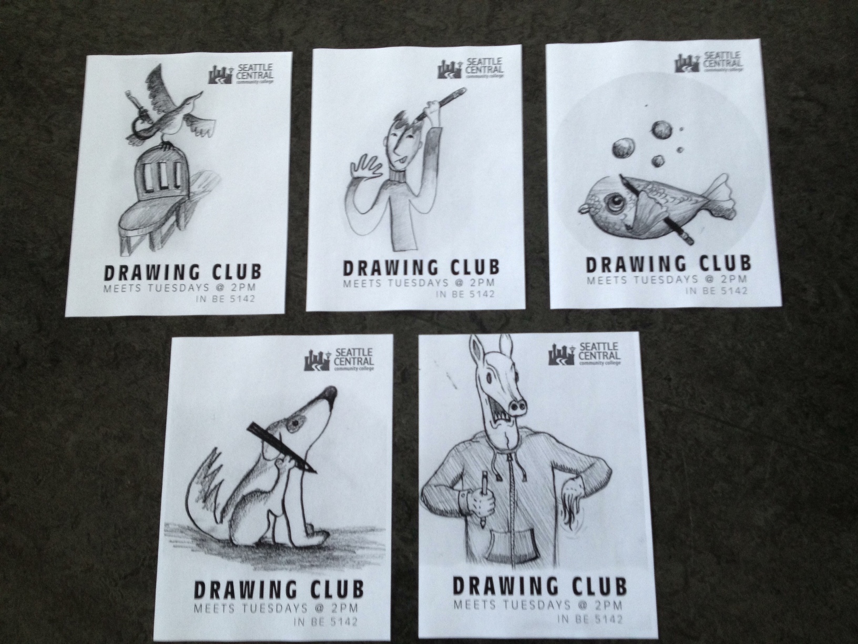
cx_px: 429
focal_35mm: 35
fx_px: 868
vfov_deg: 40.7
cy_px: 322
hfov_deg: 52.6
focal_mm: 4.28
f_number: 2.4
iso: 100
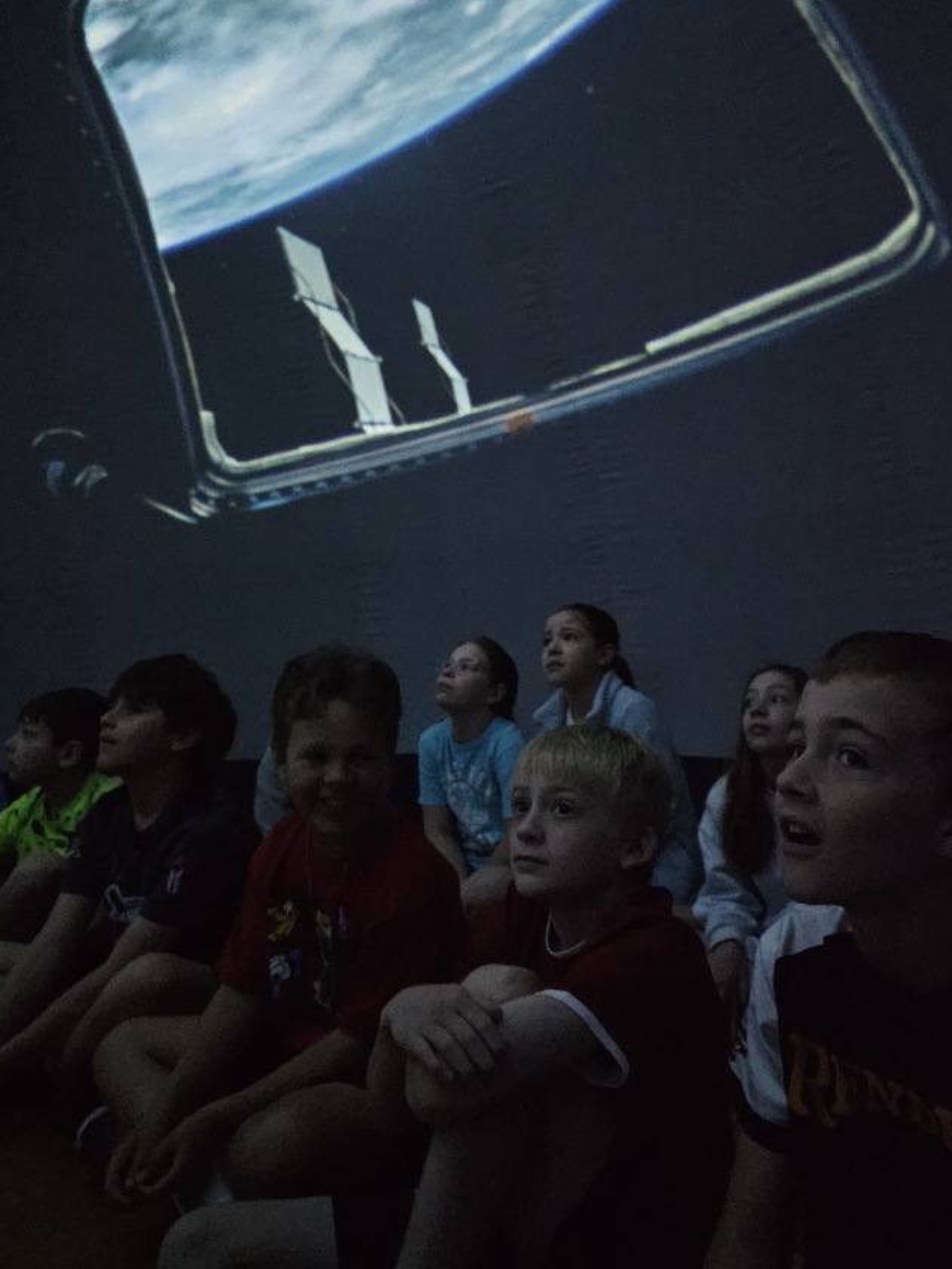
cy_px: 593
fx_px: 1026
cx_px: 495
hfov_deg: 49.7
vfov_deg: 63.4
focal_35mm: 28
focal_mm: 6.3
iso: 8000
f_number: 1.7
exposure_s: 1/15
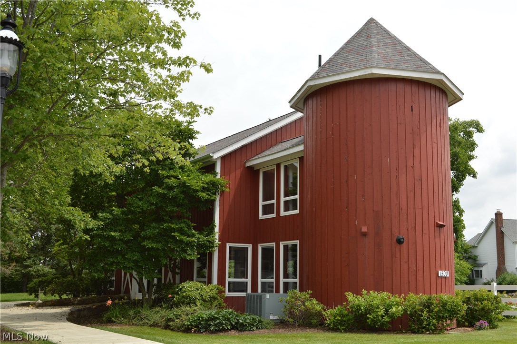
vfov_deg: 34.1
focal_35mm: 39
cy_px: 172
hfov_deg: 49.6
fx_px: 559
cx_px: 258
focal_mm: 26
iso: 100
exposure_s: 1/200
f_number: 7.1
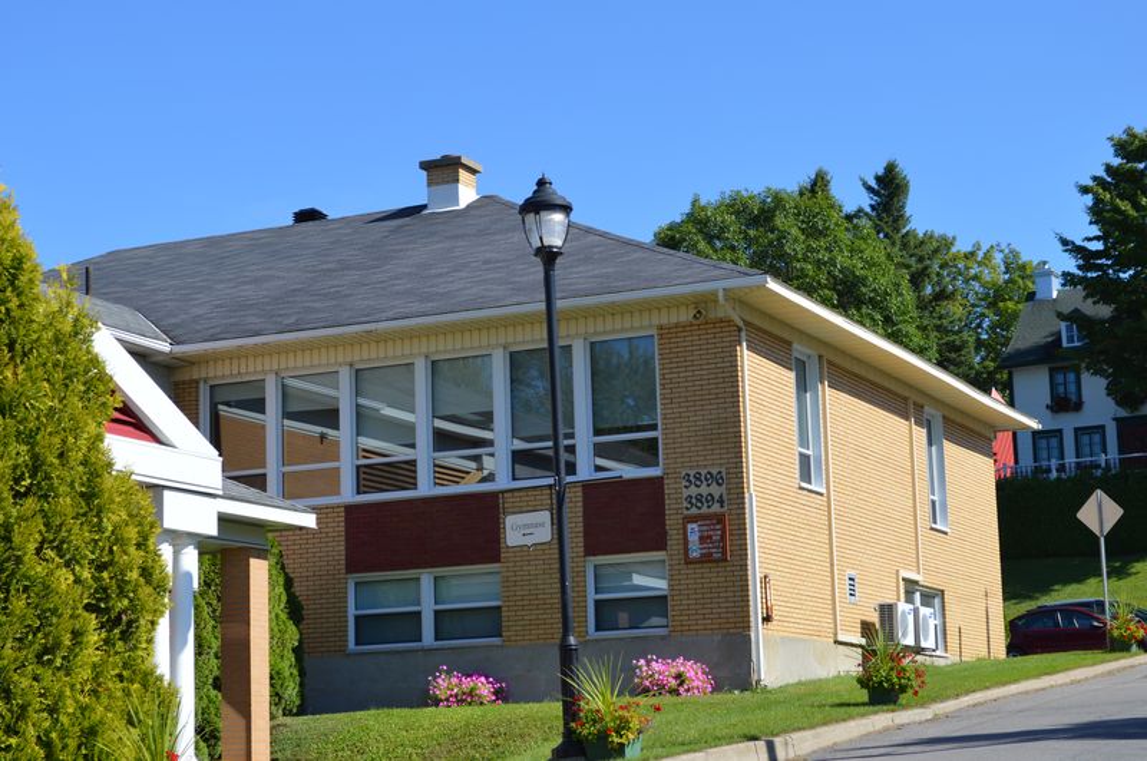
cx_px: 574
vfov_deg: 18.9
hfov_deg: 28.1
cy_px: 380
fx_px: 2291
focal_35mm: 72
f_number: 7.1
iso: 100
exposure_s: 1/250
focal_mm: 48
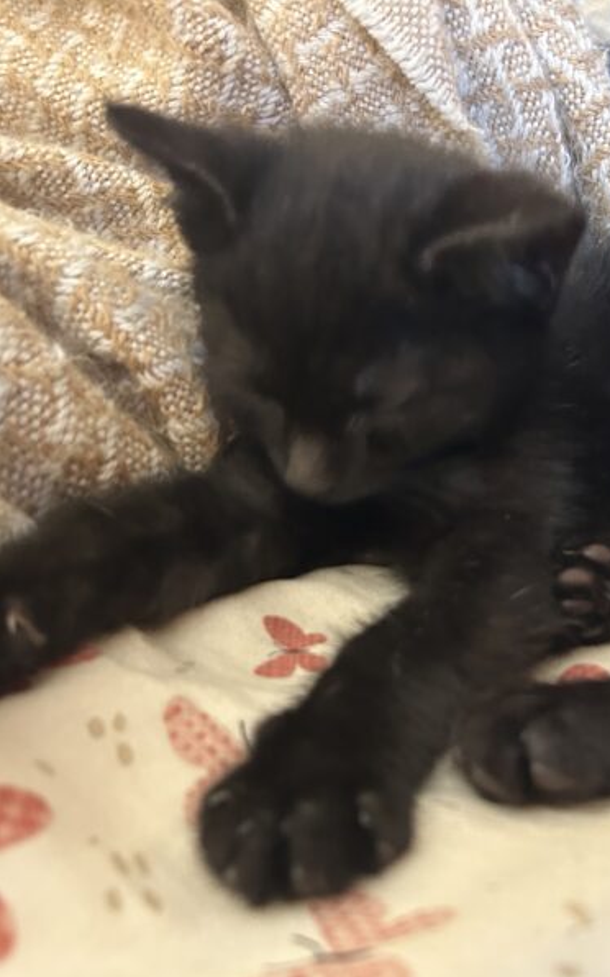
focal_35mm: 37
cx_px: 471
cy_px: 490
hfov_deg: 33.6
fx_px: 985
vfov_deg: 52.8
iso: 500
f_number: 1.5
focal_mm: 5.7
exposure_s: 1/49
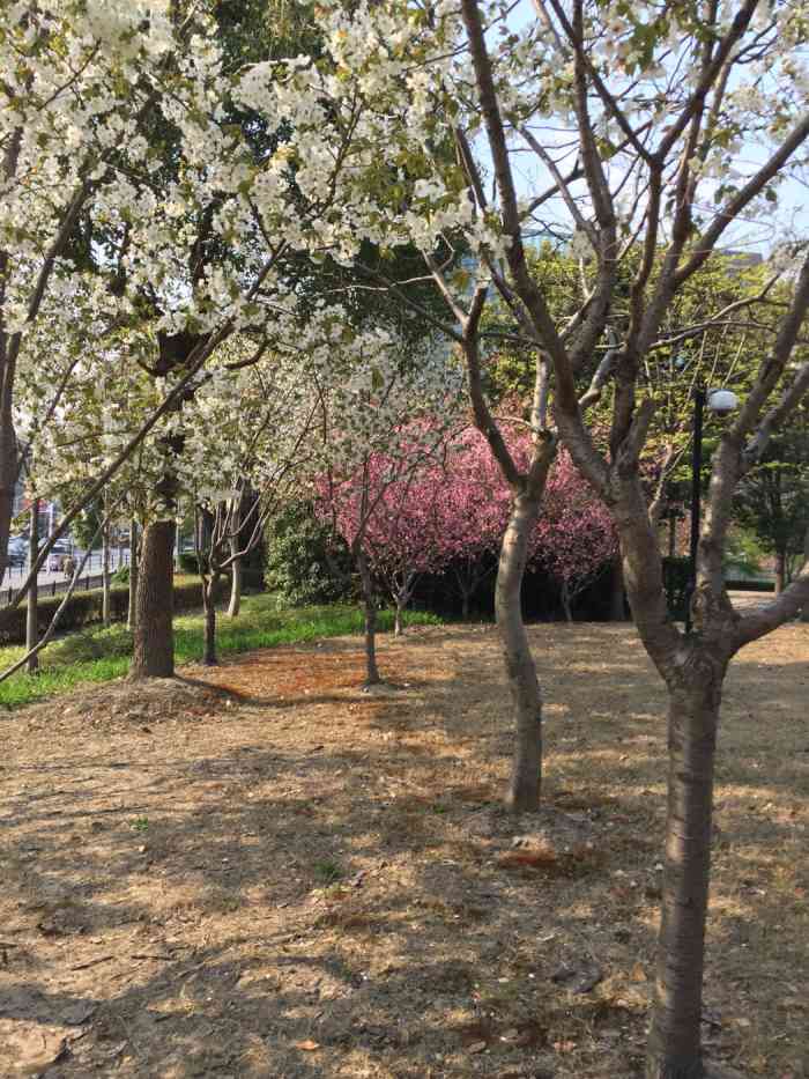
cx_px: 404
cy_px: 540
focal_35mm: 29
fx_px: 903
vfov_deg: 61.7
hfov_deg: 48.2
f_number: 2.2
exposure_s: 1/599
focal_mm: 4.15
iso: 32
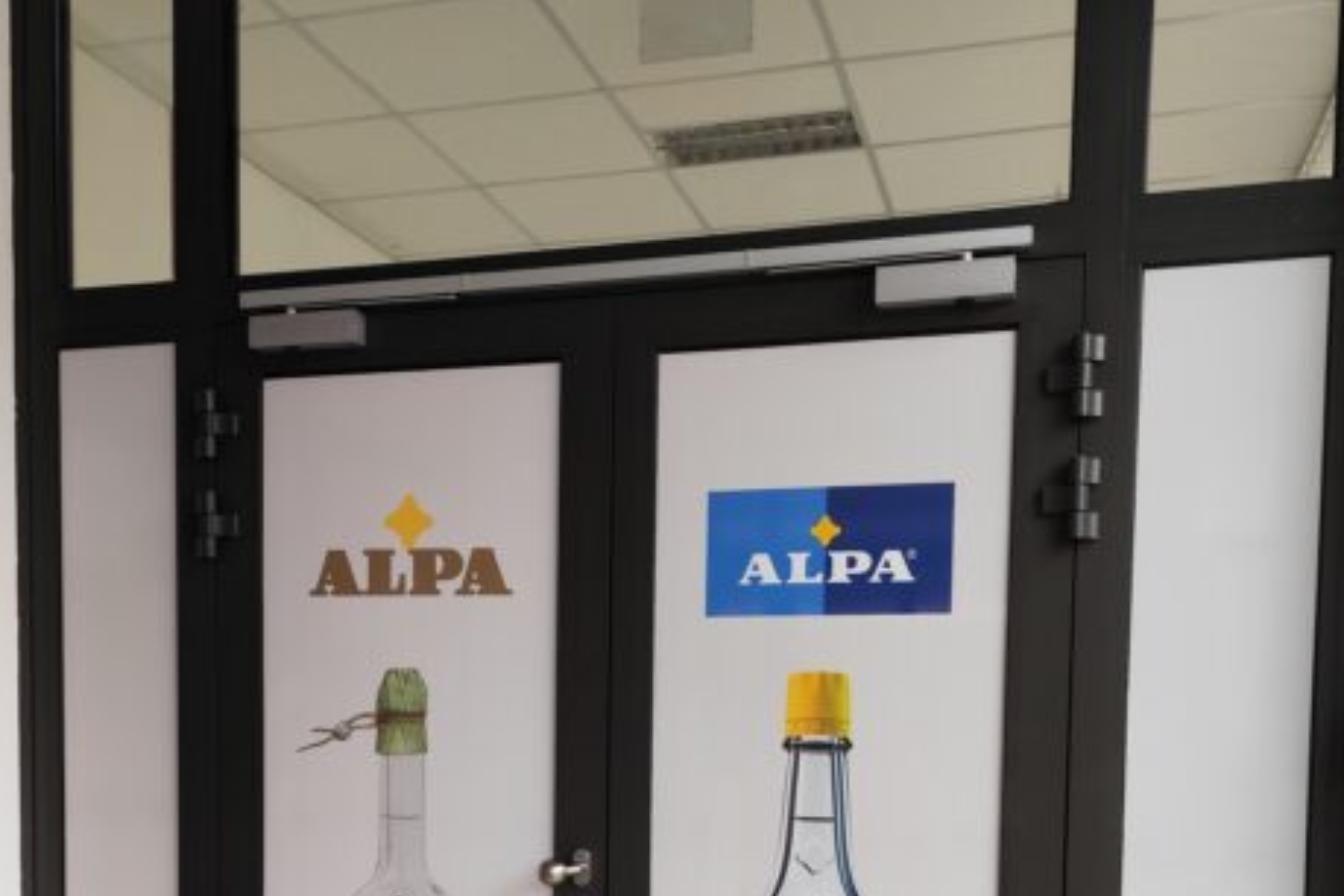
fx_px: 1493
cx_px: 553
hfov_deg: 48.2
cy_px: 767
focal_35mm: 40
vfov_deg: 32.1
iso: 80
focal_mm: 6.19
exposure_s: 1/100
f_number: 1.65
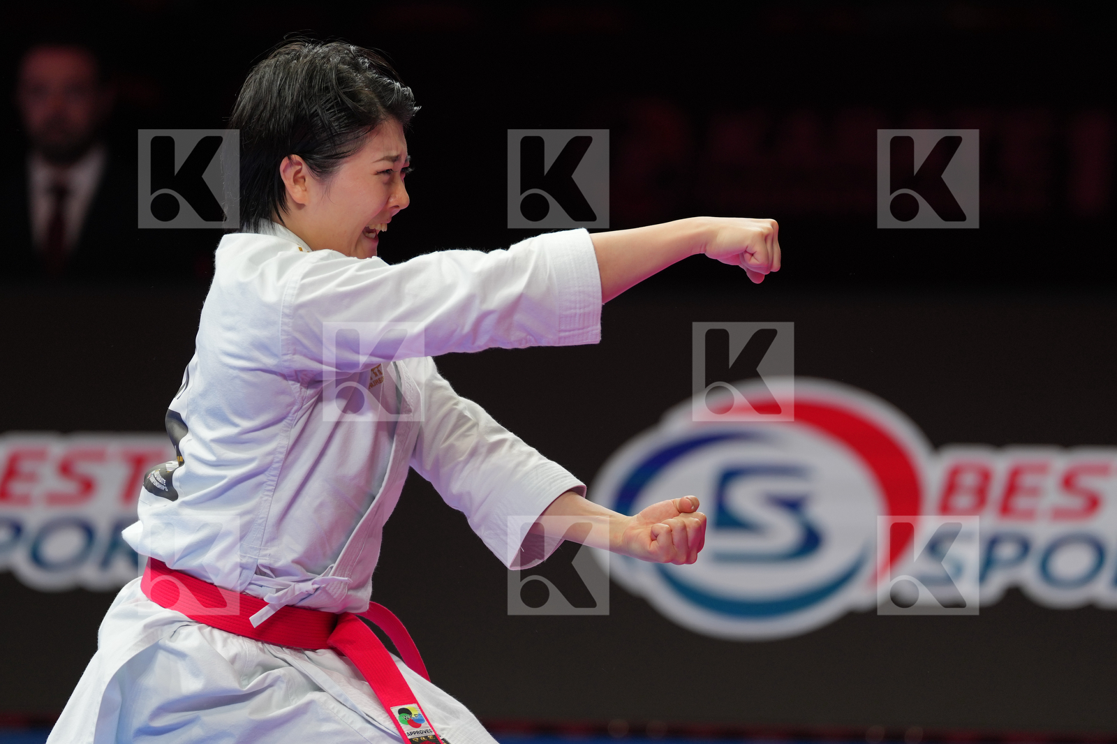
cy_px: 372
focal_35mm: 300
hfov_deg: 6.9
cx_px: 558
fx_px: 9306
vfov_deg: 4.6
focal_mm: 200
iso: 320
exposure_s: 1/500
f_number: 2.8
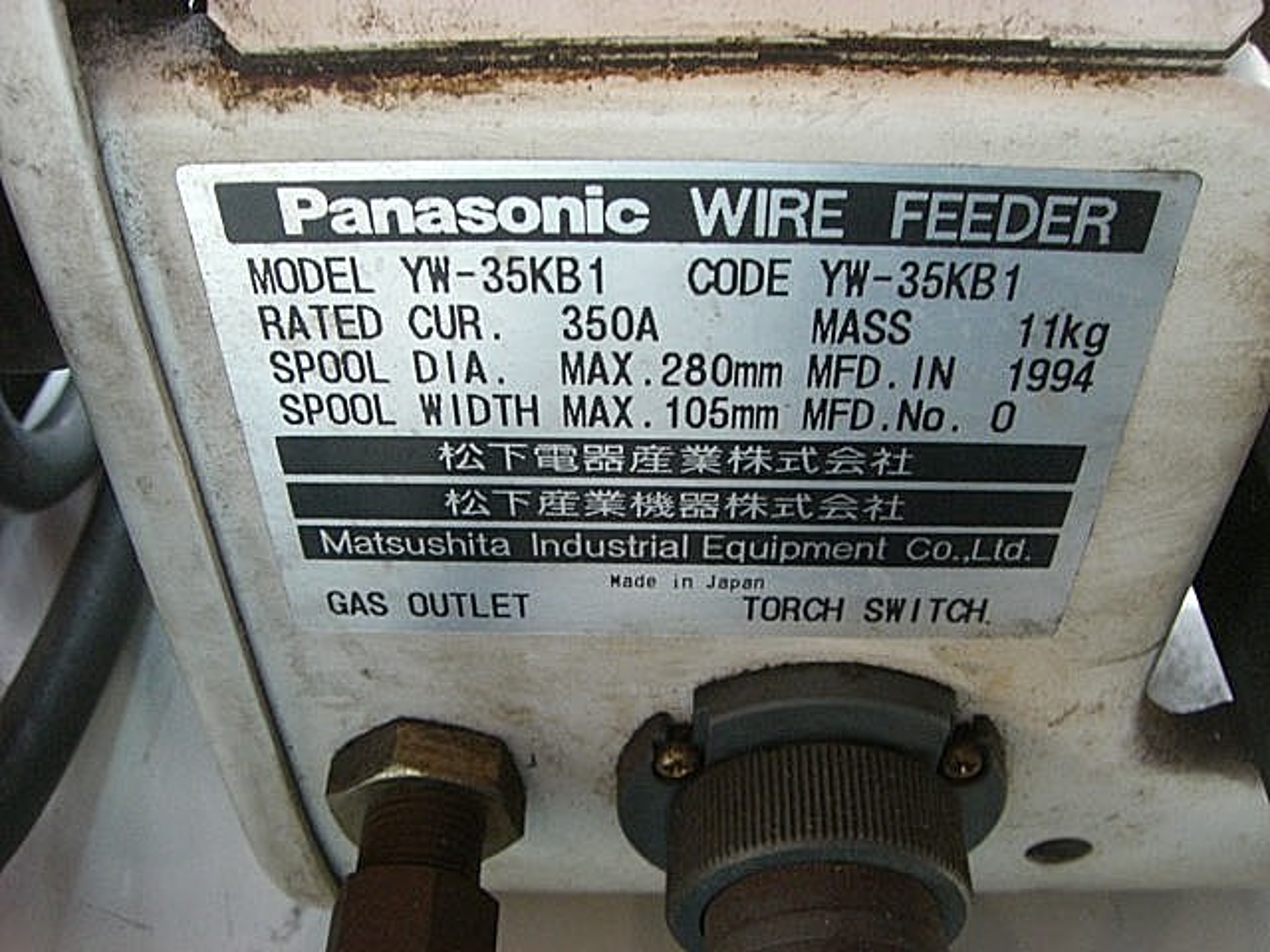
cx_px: 635
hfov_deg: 49.0
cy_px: 476
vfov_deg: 37.7
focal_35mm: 38
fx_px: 1394
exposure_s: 1/50
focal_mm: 6.2
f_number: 2.7
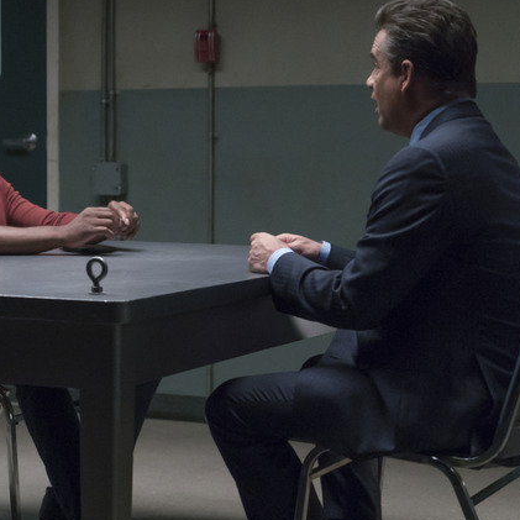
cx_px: 82
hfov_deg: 17.9
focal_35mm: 96
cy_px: 265
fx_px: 1632
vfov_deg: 18.1
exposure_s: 1/200
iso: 8000
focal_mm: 61
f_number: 4
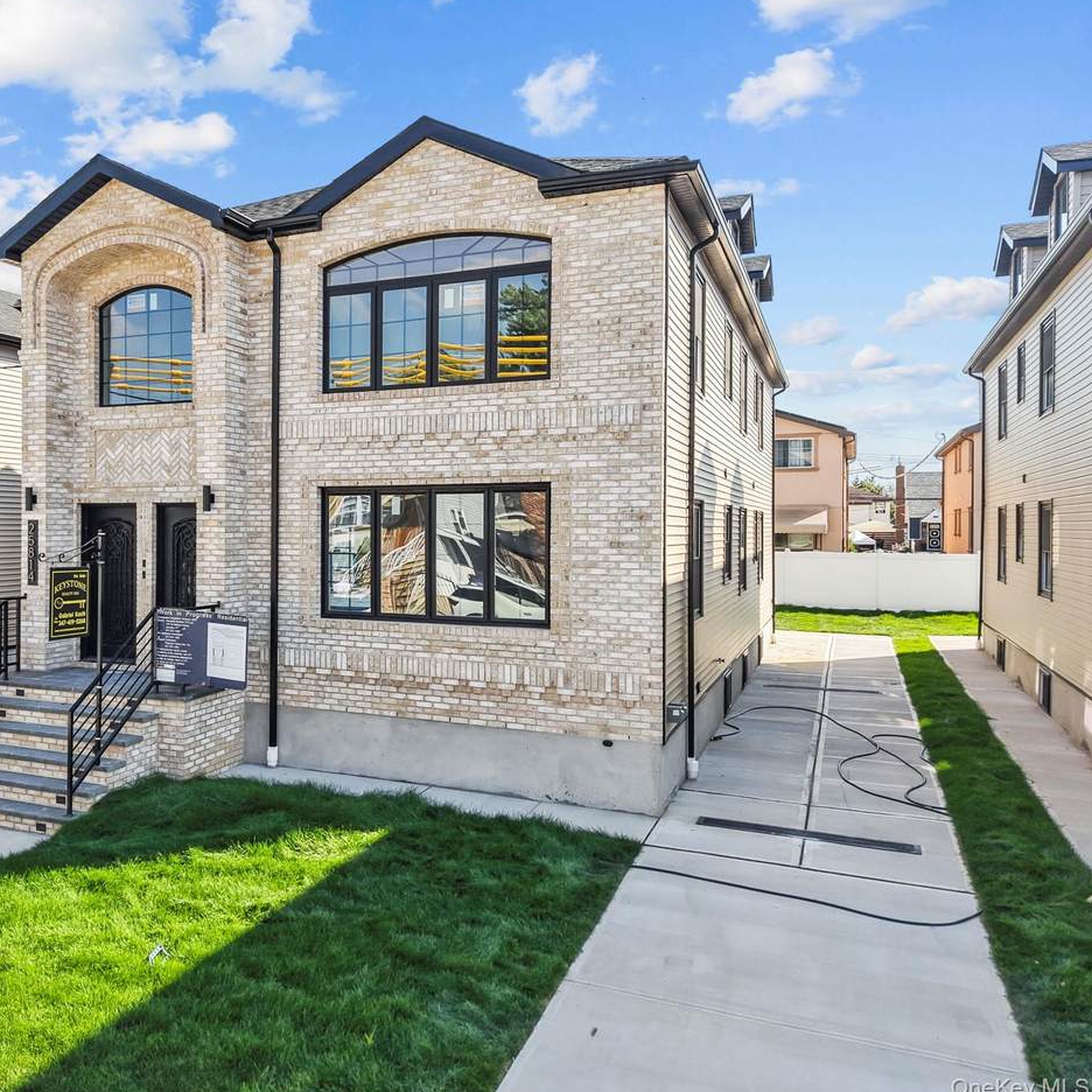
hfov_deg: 54.4
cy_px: 545
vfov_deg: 55.6
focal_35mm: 29
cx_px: 352
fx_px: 1035
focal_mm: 8.67
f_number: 1.8
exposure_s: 1/350
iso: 260
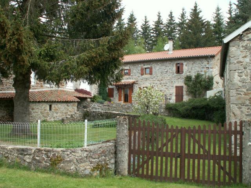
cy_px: 94
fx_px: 254
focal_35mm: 35
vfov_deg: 40.7
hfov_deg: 52.6
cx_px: 126
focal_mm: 5.86
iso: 50
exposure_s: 1/100
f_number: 4.5
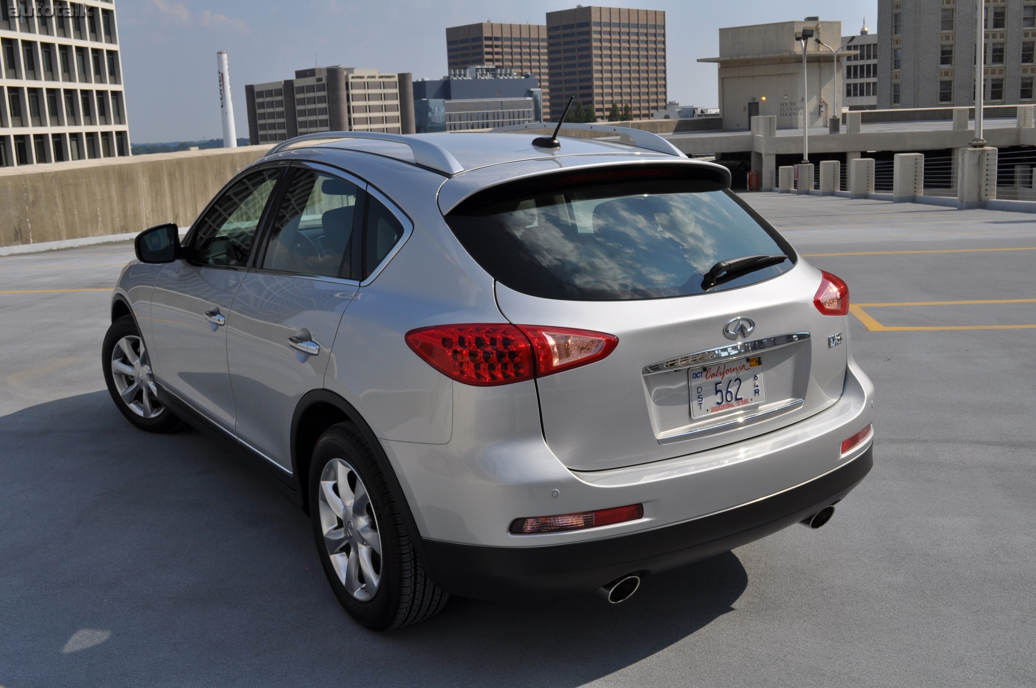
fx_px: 1035
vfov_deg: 36.8
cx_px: 518
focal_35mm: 36
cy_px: 344
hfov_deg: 53.2
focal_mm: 24
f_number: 10
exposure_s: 1/400
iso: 200
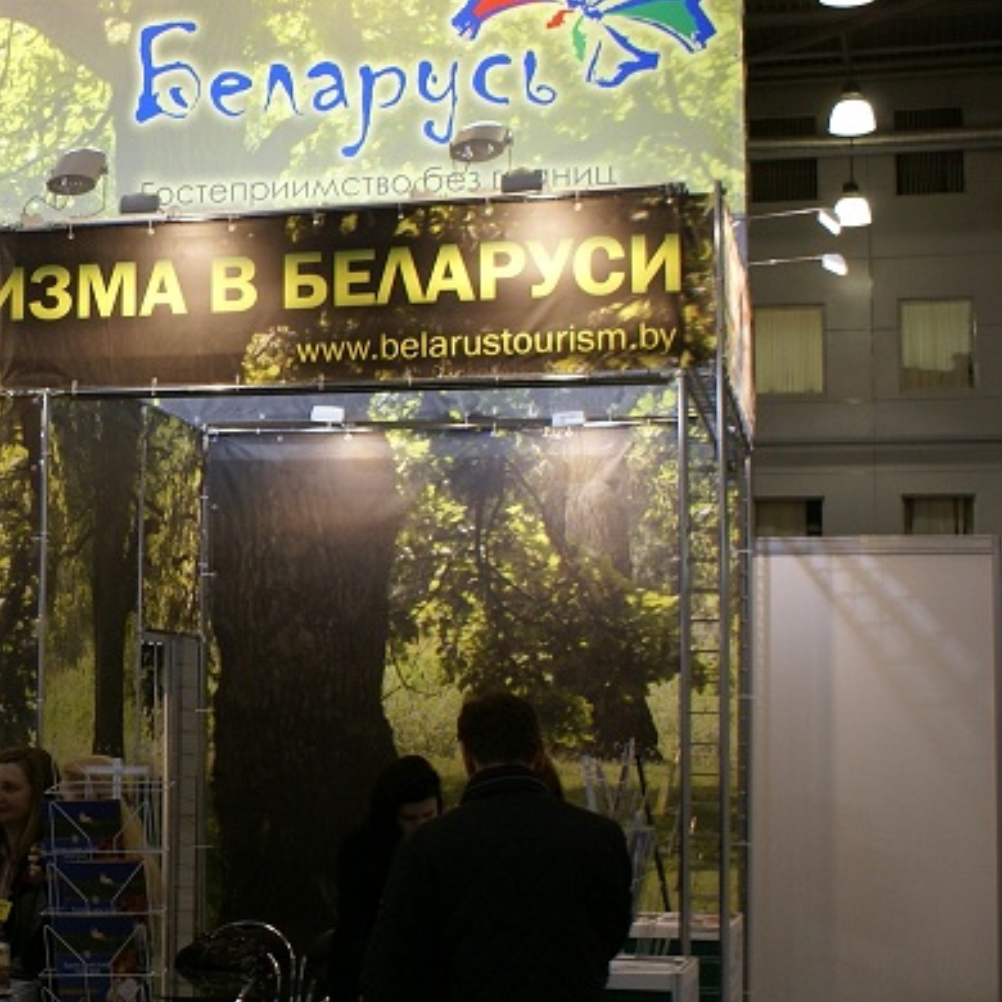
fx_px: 2260
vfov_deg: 25.0
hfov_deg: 23.4
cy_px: 462
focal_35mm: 69
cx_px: -113
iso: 160
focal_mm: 22
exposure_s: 1/40
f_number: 4
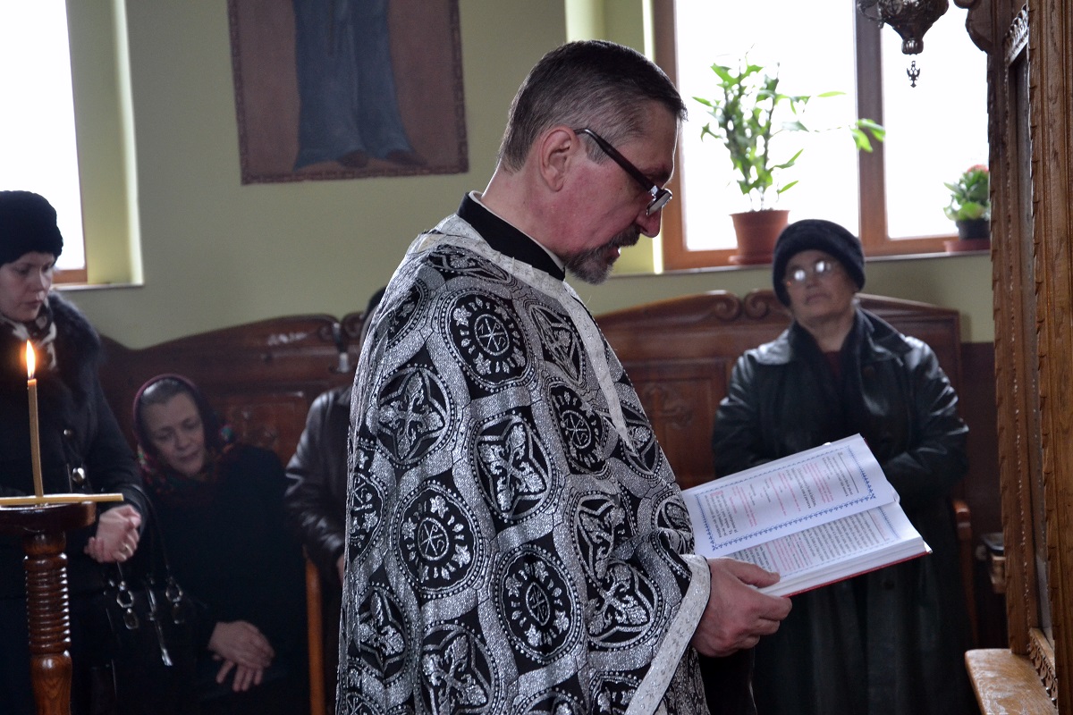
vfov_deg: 18.2
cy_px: 358
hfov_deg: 27.0
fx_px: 2235
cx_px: 536
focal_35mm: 75
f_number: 5
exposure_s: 1/15
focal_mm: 50
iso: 1600
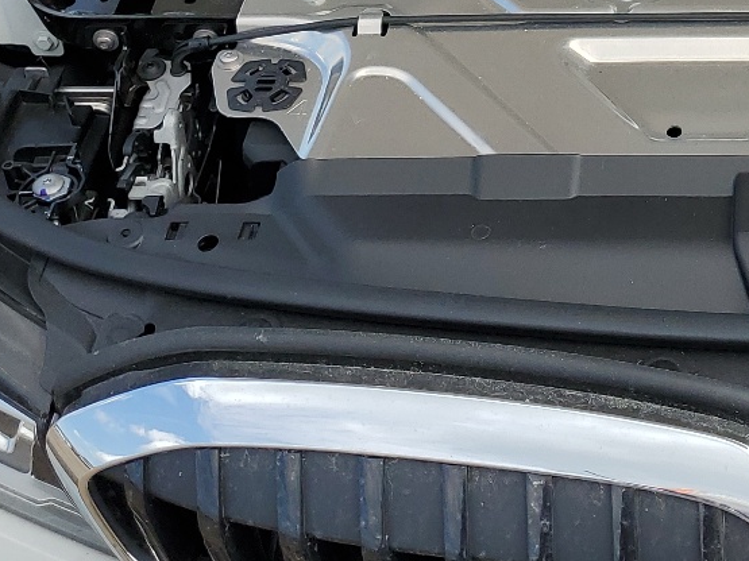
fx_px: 1622
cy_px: -119
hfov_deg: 24.4
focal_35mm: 75
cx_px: 806
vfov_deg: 18.6
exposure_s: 1/2000
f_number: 1.5
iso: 50
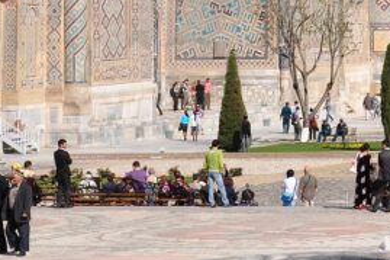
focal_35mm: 200
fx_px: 2164
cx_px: 480
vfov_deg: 6.8
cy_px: -147
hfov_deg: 10.1
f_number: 11
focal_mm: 35
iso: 200
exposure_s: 1/400
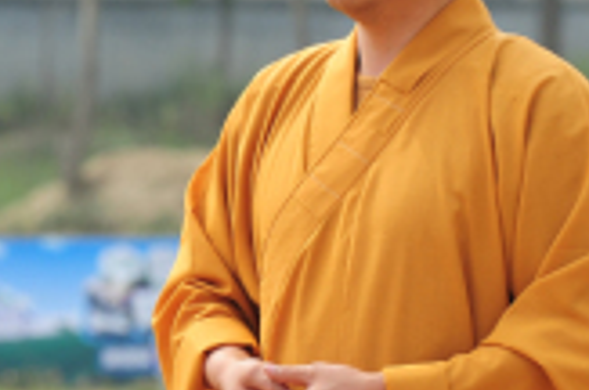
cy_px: 238
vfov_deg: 3.5
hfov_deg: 5.3
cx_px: -67
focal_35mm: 386
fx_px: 6303
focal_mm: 125
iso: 200
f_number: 5
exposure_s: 1/640
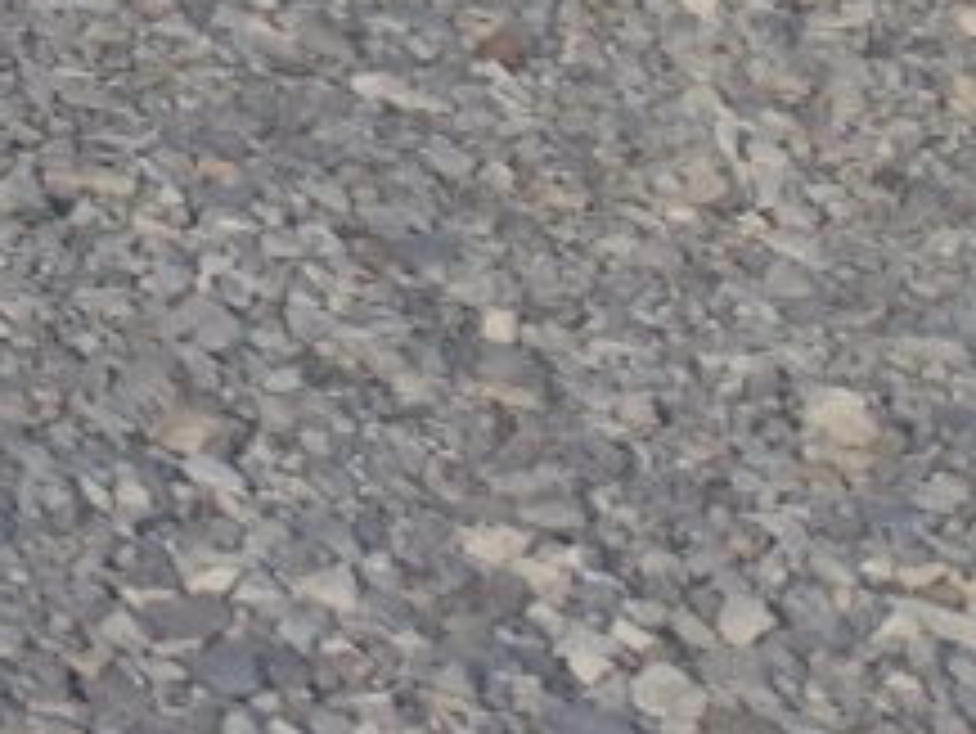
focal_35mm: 248
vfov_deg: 5.6
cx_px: -2645
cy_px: -1405
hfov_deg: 6.7
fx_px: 6996
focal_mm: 4.12
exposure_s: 1/433
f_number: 2.4
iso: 50
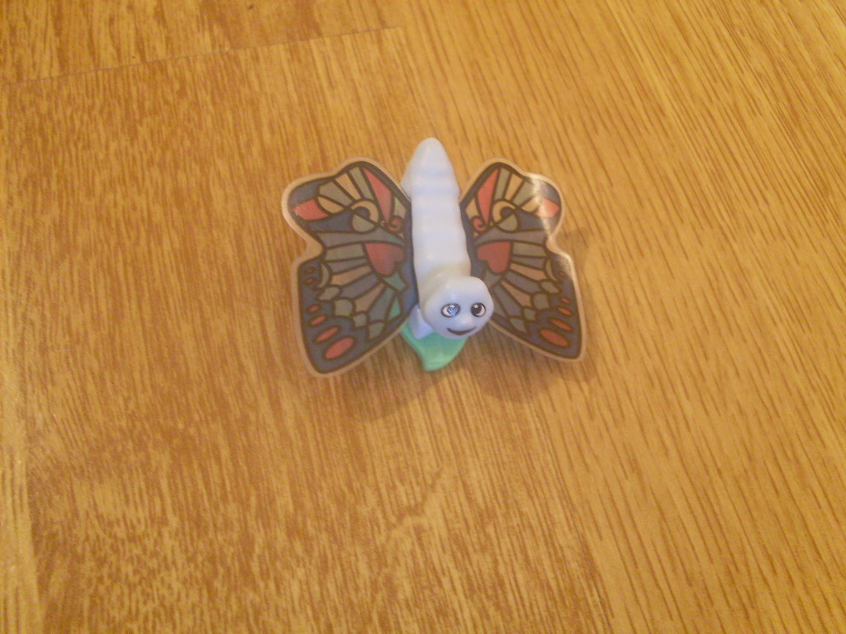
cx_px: 423
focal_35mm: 38
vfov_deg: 37.7
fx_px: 929
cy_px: 317
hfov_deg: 49.0
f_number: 2.8
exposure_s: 1/10
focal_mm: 6.3
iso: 200
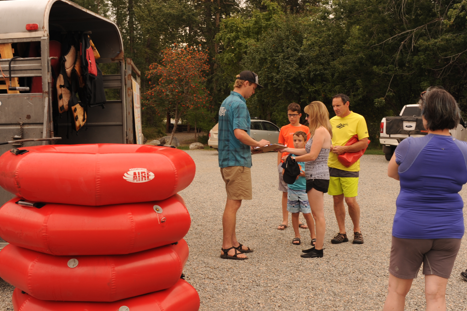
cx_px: 239
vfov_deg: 29.2
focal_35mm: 46
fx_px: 596
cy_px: 171
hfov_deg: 42.8
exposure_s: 1/60
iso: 200
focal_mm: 35
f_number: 7.1
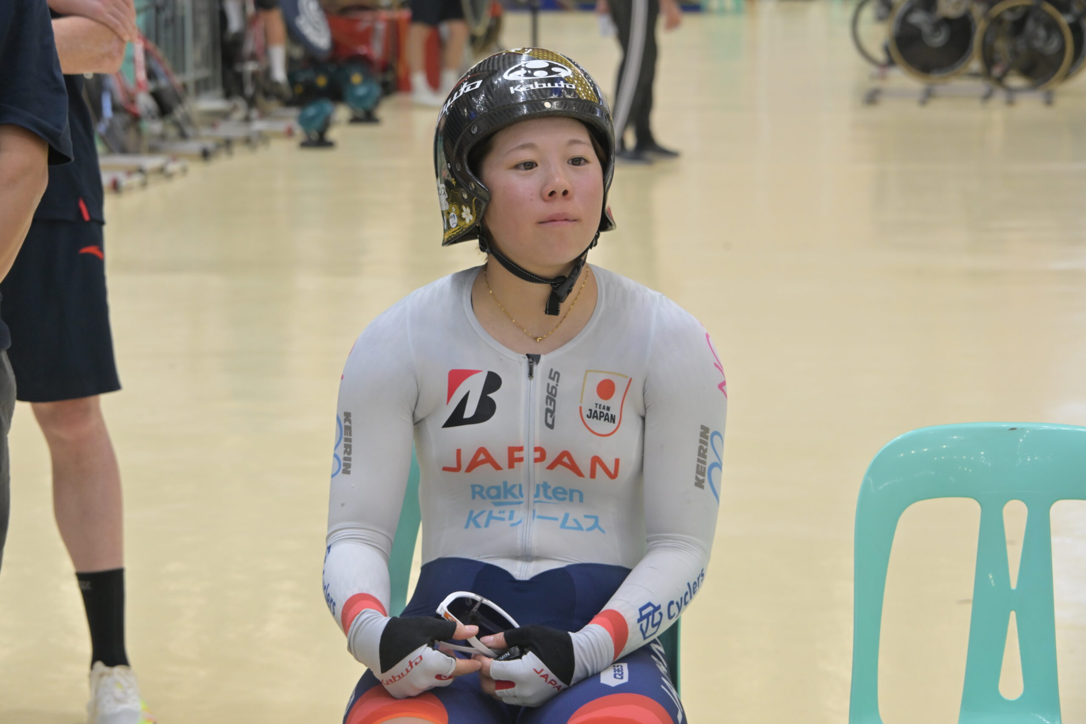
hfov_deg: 19.5
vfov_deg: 13.0
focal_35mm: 105
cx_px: 543
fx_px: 3167
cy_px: 362
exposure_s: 1/160
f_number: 8
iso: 1600
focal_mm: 105
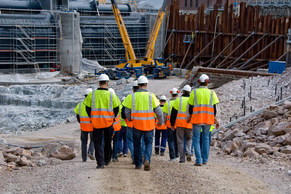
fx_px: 630
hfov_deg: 26.0
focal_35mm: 78
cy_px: 97
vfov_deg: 17.5
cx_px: 146
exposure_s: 1/250
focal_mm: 52
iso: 200
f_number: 8
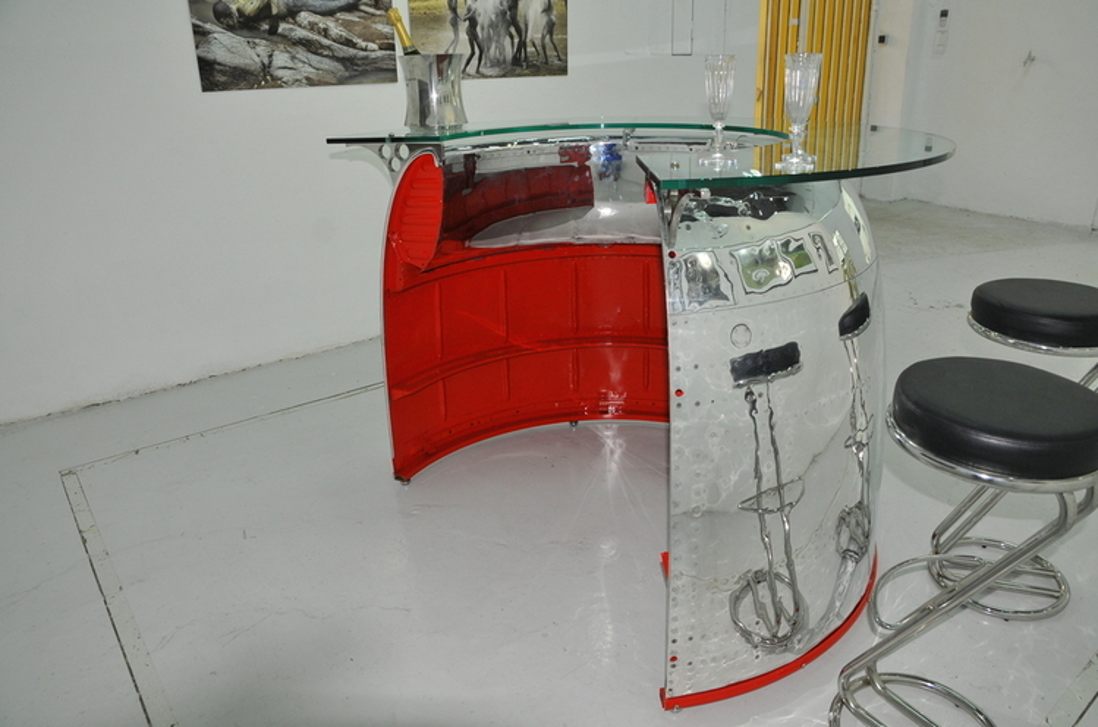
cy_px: 350
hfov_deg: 71.6
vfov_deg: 51.1
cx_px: 561
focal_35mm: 25
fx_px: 761
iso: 400
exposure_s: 1/60
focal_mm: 16
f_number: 5.6
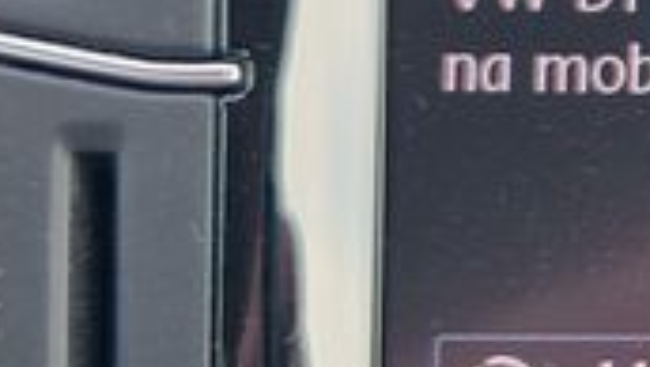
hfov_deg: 12.9
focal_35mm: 149
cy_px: -30
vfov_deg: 8.1
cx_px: 1217
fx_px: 2570
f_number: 1.8
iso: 50
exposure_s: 1/100
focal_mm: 5.4
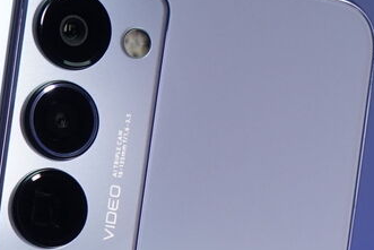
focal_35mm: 125
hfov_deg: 16.3
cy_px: 197
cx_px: 114
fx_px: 1299
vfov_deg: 10.9
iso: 800
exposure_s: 1/160
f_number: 8
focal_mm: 50
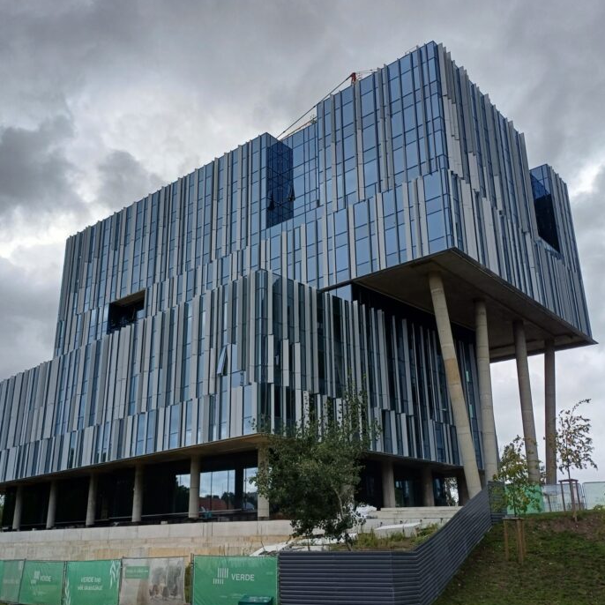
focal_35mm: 33
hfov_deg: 49.6
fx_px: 653
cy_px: 321
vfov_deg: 49.7
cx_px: 268
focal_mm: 4.65
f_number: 1.8
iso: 50
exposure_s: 1/611
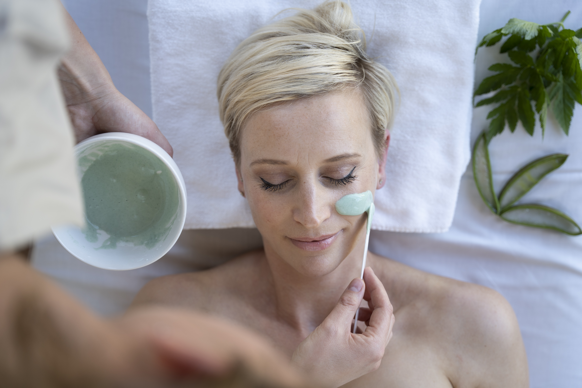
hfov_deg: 37.5
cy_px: 194
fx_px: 858
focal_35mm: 53
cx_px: 291
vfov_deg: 25.5
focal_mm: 53.1
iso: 100
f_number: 2.8
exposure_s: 1/160
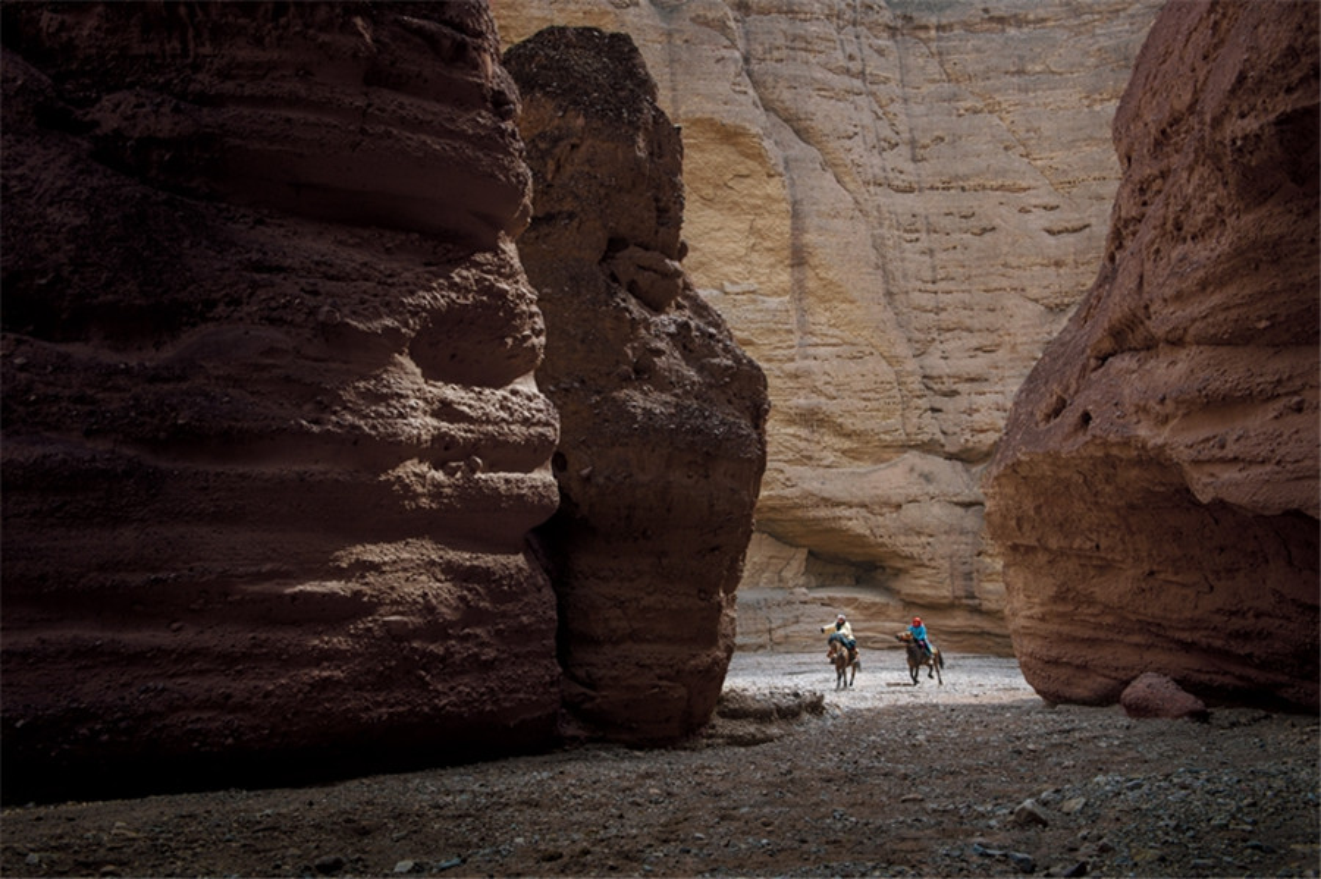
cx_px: 660
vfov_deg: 37.8
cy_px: 440
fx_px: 1284
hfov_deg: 54.5
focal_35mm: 35
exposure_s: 1/250
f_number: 8
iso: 200
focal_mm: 35
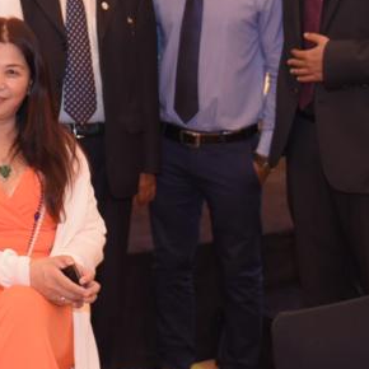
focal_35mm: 87
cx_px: -88
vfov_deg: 19.7
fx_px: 1049
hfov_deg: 18.7
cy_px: 59
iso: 2000
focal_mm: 29
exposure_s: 1/40
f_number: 2.8
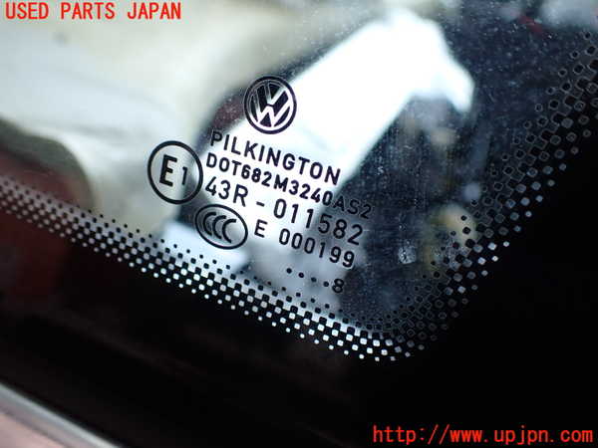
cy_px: 224
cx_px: 299
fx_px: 518
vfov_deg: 46.8
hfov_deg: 60.0
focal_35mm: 30
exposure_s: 1/125
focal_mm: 5.4
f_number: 2.3
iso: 160
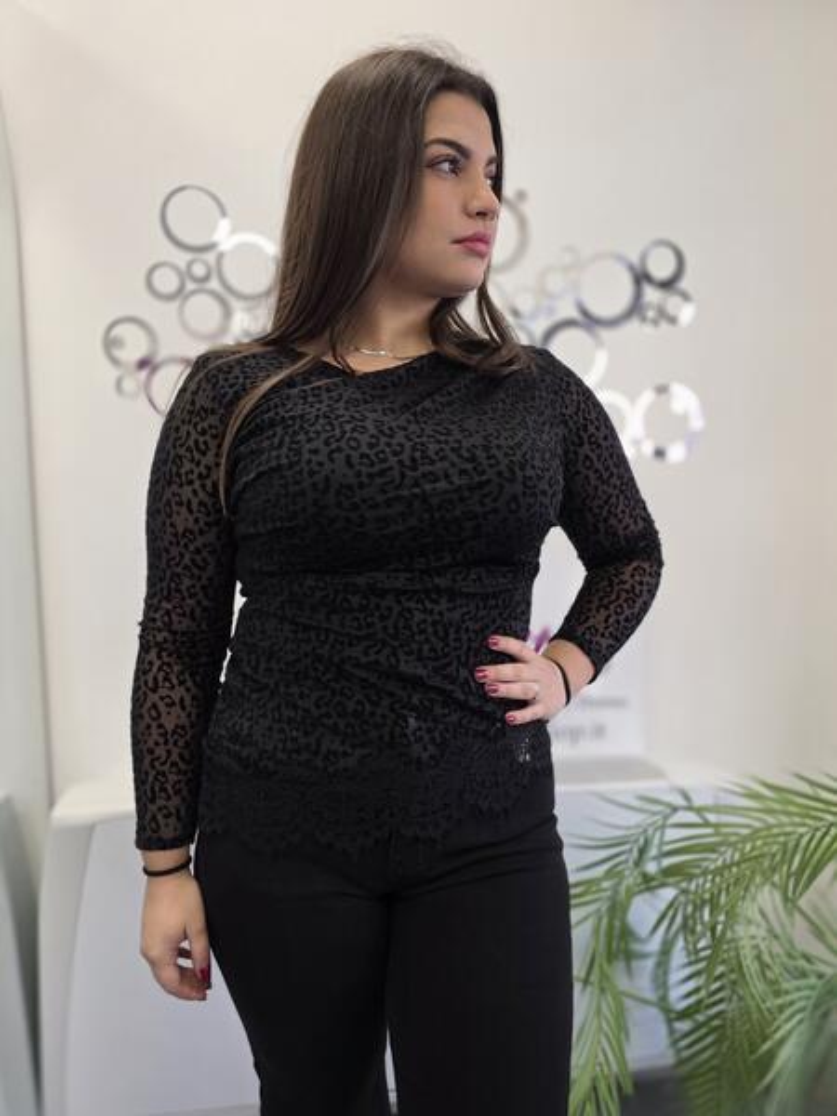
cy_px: 558
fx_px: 742
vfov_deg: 73.9
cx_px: 418
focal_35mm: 23
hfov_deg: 58.9
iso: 125
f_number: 1.7
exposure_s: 1/100
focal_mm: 6.3
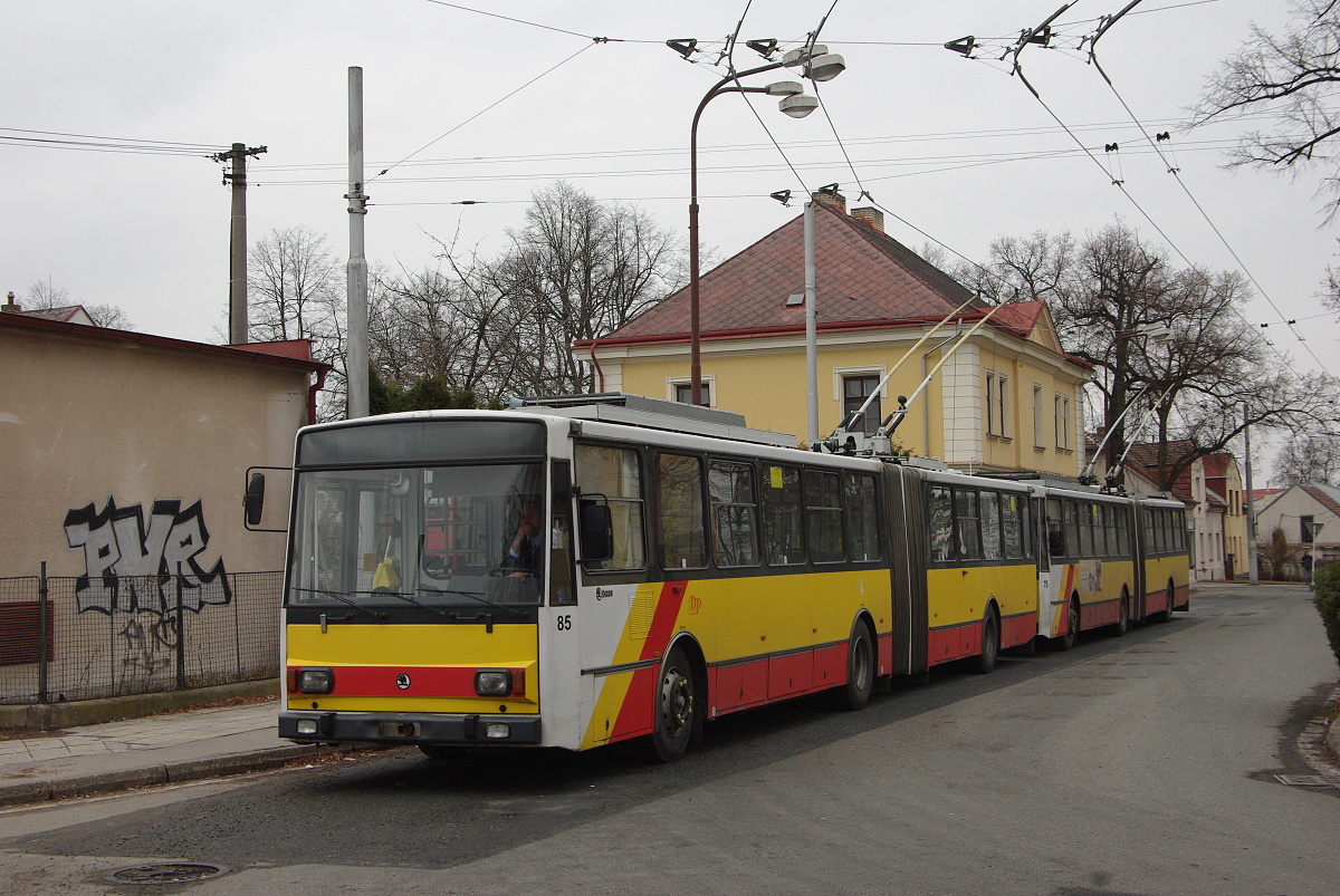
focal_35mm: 46
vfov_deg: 29.3
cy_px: 448
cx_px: 670
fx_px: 1714
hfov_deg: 42.7
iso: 400
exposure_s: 1/500
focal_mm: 31
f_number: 8
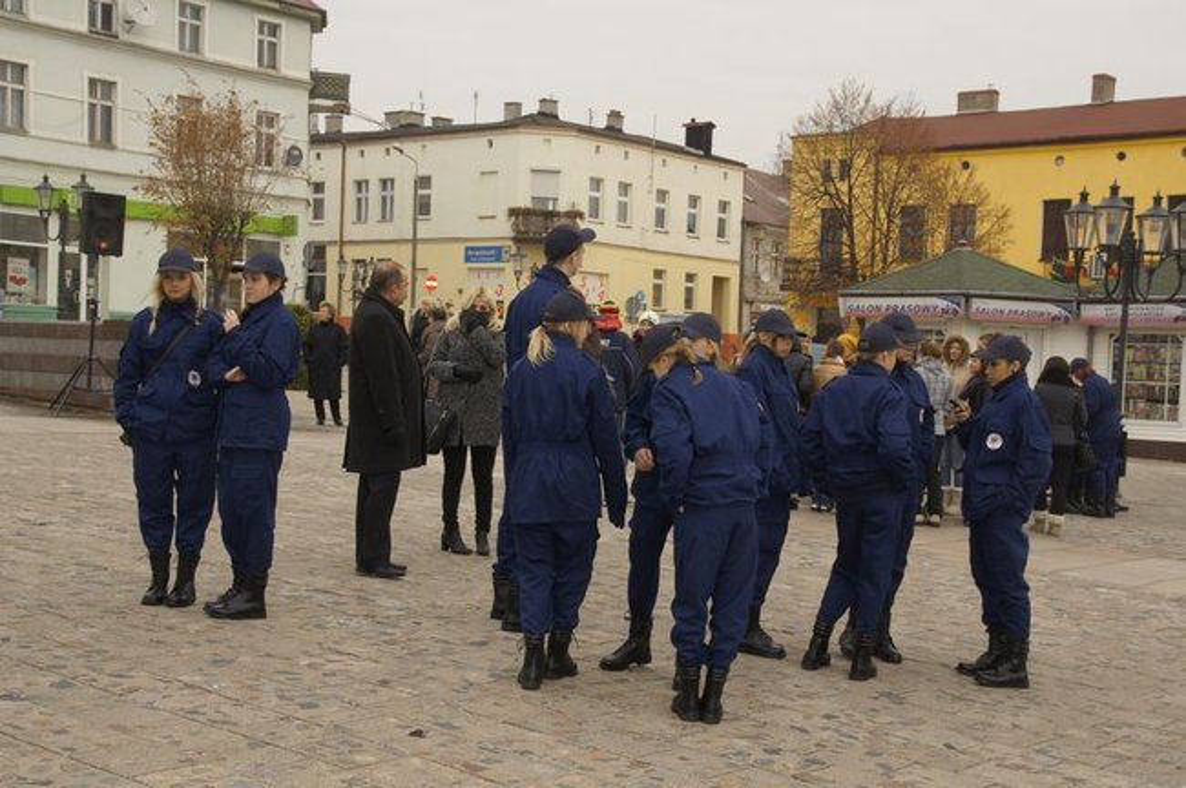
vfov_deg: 29.8
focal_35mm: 45
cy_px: 394
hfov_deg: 43.6
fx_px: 1481
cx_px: 593
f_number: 11
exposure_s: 1/160
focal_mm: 30
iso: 400
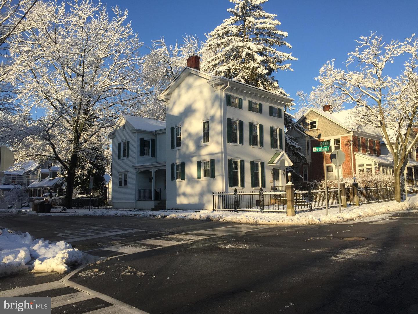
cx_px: 209
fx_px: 350
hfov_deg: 61.7
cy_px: 157
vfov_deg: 48.2
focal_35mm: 29
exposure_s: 1/1721
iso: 32
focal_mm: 4.15
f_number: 2.2
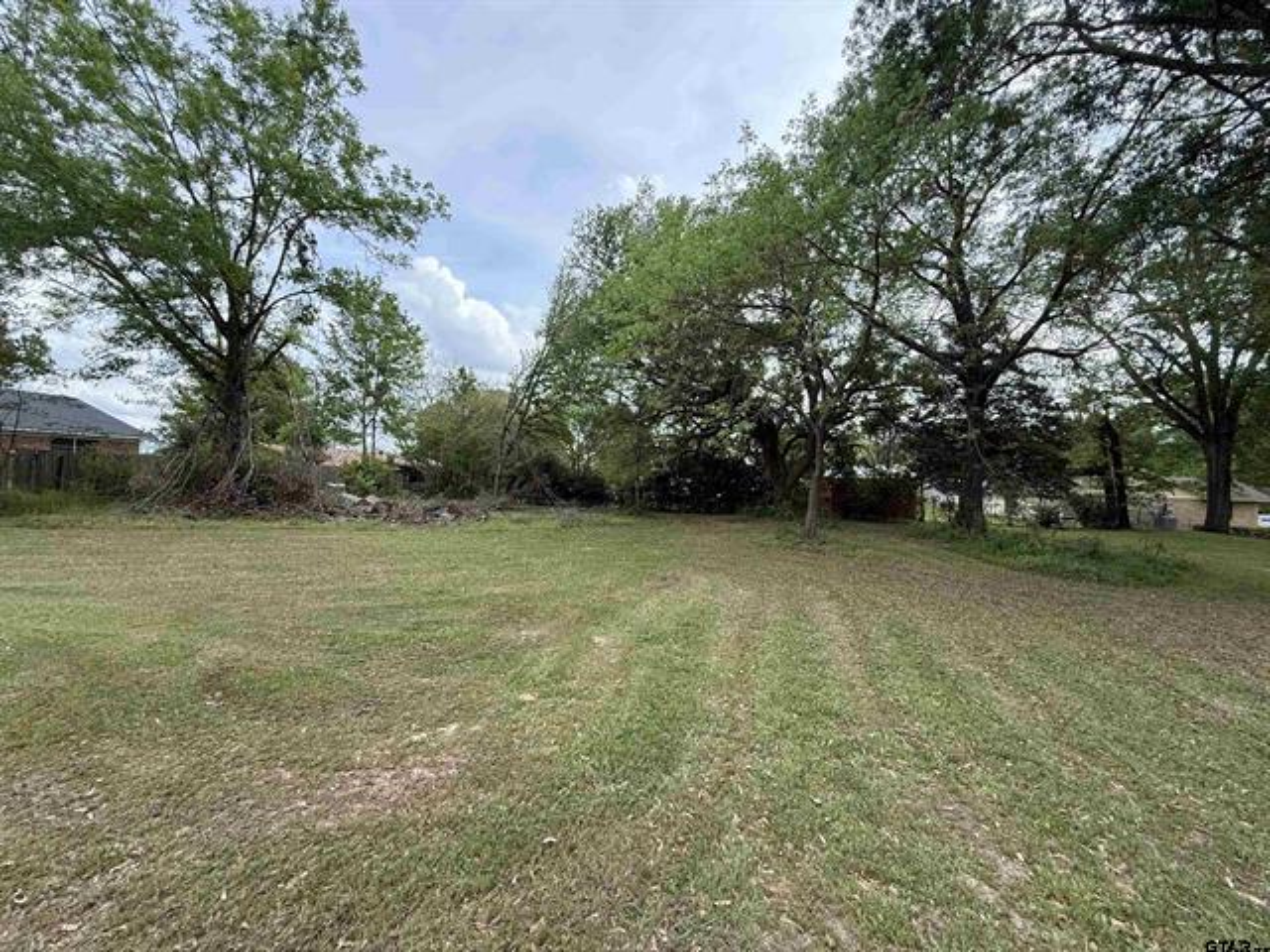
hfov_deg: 102.1
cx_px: 635
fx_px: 514
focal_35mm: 14
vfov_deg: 85.7
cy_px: 476
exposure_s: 1/602
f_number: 2.2
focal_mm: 2.22
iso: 64
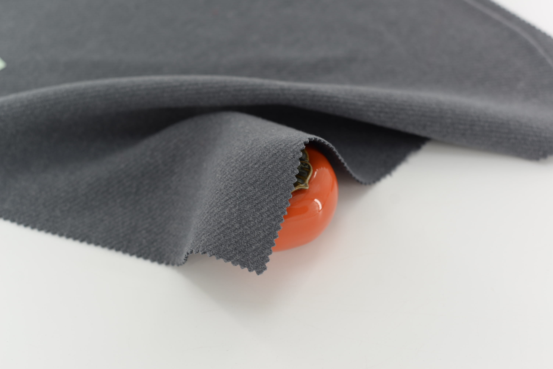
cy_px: 184
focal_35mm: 50
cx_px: 276
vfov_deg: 27.0
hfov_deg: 39.6
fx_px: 768
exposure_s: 1/160
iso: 100
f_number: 3.5
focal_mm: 50
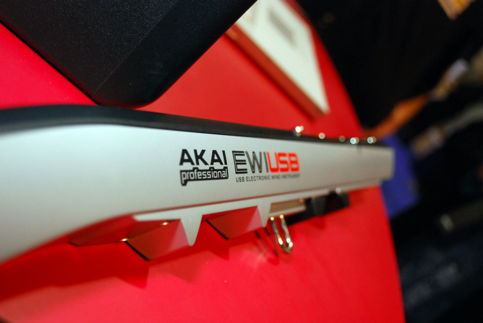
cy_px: 162
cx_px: 242
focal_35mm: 39
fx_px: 524
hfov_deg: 49.5
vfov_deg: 34.3
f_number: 4.5
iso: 800
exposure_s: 1/125
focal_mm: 26
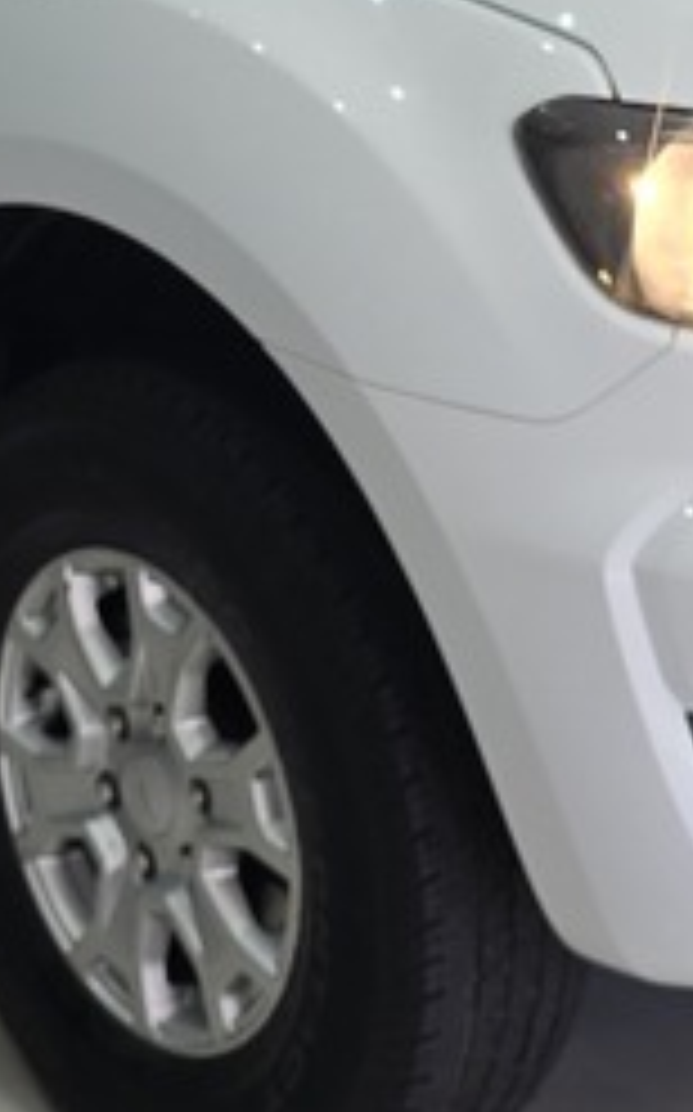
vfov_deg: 19.7
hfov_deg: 12.9
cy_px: -135
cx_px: 225
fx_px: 3057
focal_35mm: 101
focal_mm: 6.3
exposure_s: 1/100
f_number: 1.7
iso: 16
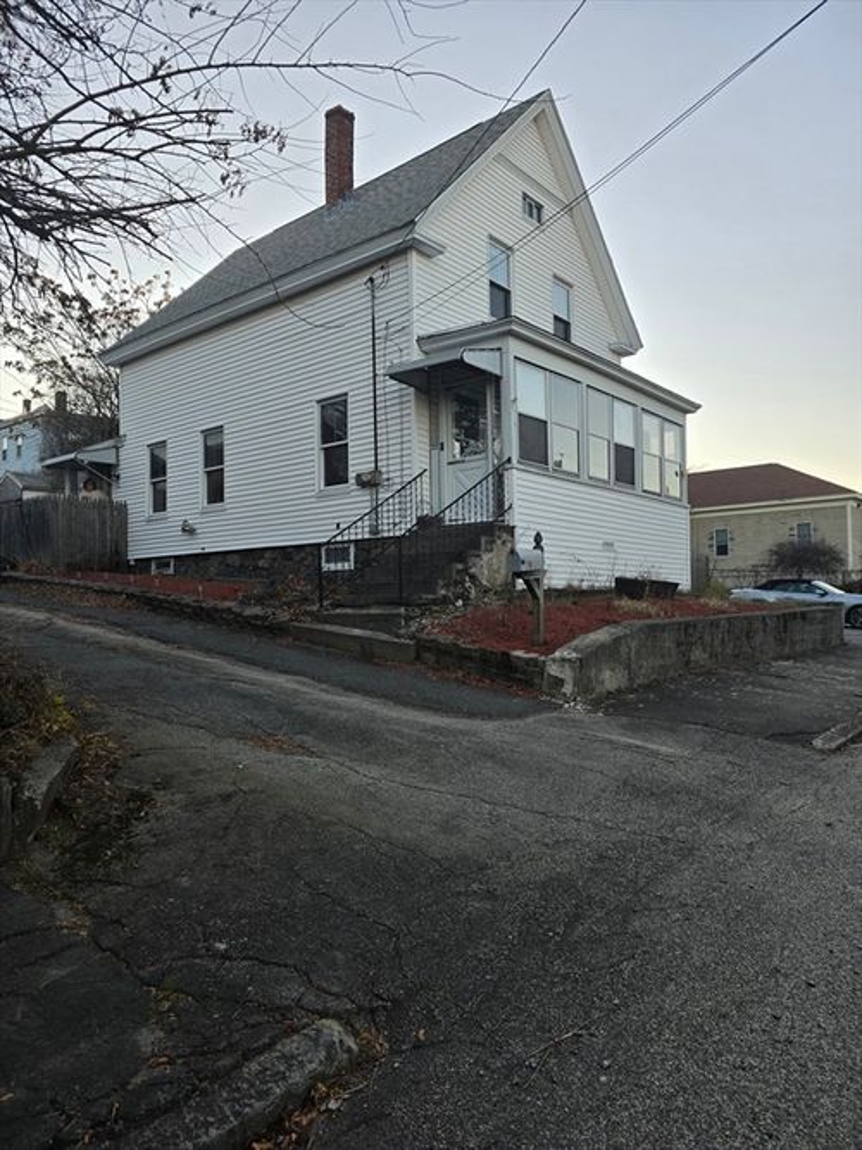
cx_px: 431
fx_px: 764
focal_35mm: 23
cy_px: 575
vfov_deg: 73.9
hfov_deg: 58.9
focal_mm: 6.3
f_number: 1.7
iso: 32
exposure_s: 1/180
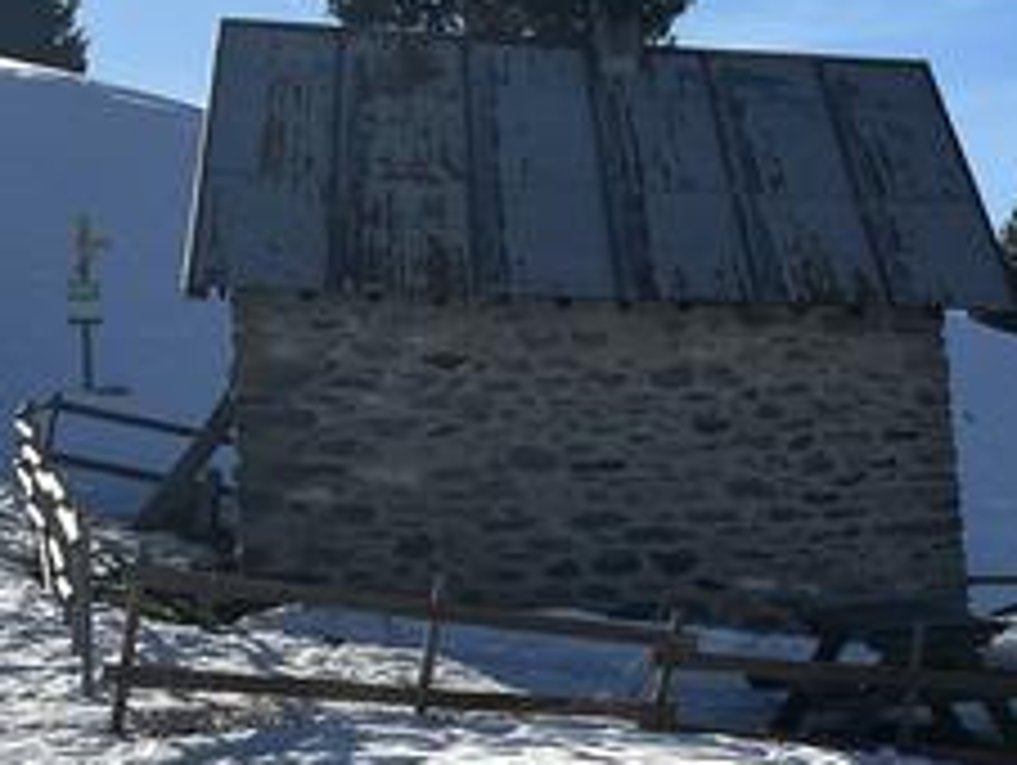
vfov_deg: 15.9
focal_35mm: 92
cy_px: 644
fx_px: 2706
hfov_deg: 19.4
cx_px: 1364
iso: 32
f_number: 1.6
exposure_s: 1/6897
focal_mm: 4.2
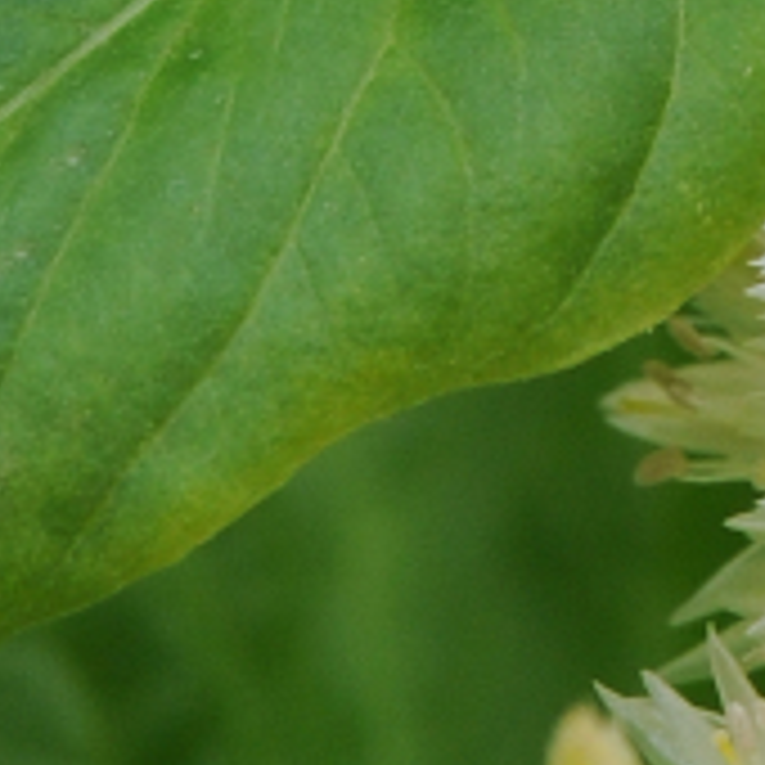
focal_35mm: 1260
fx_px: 31504
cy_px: -2588
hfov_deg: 1.4
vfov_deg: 1.4
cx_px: 1015
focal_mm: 105
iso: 200
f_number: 10
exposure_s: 1/60
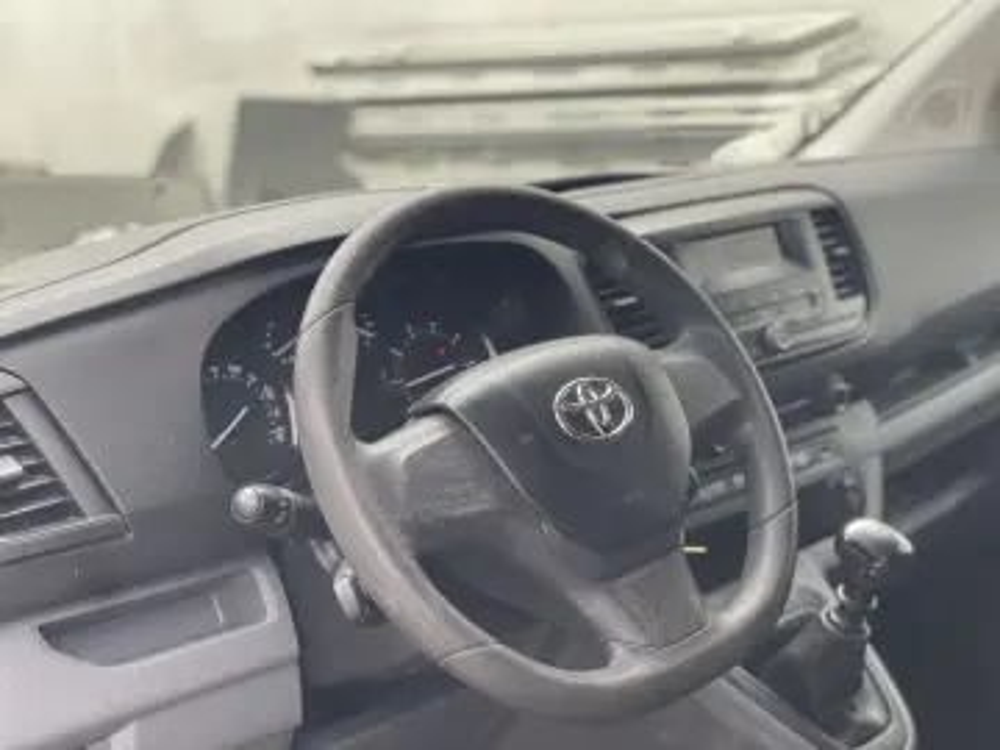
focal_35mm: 52
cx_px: 500
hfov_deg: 36.8
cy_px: 375
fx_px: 1502
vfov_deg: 28.0
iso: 40
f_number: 2
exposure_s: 1/122
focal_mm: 6
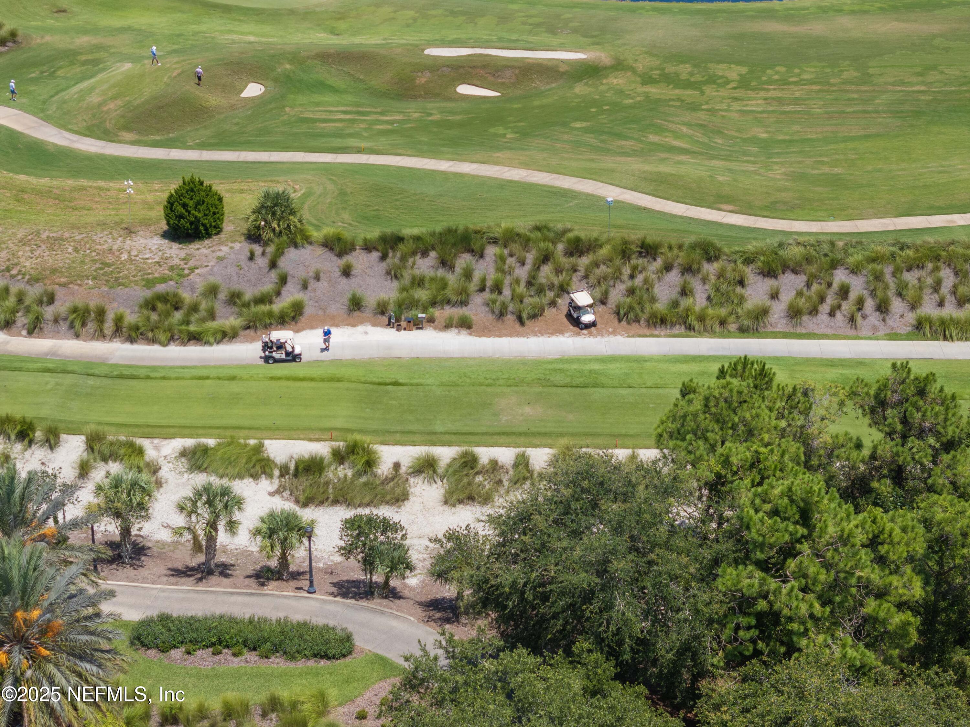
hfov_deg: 27.8
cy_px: 364
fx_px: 1961
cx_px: 485
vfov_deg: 21.0
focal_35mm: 70
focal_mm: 19.35
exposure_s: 1/1600
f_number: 2.8
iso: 100
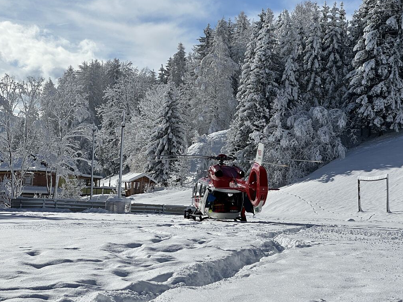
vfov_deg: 16.1
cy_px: 143
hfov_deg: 21.3
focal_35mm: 92
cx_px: 187
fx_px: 1071
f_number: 2.8
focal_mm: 9
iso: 32
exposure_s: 1/3534
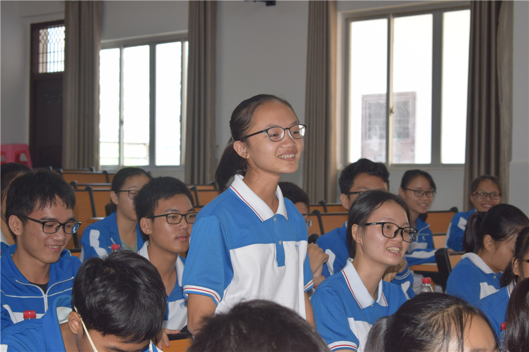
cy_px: 176
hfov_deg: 24.6
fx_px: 1212
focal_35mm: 82
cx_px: 264
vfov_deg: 16.5
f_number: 5.6
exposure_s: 1/50
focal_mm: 55
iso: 400
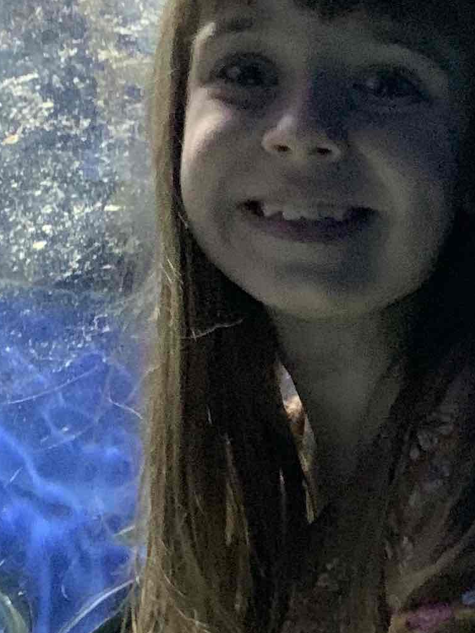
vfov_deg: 17.4
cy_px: 861
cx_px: 322
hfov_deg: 14.1
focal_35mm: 105
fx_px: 1920
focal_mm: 4.25
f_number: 1.8
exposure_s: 1/24
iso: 800
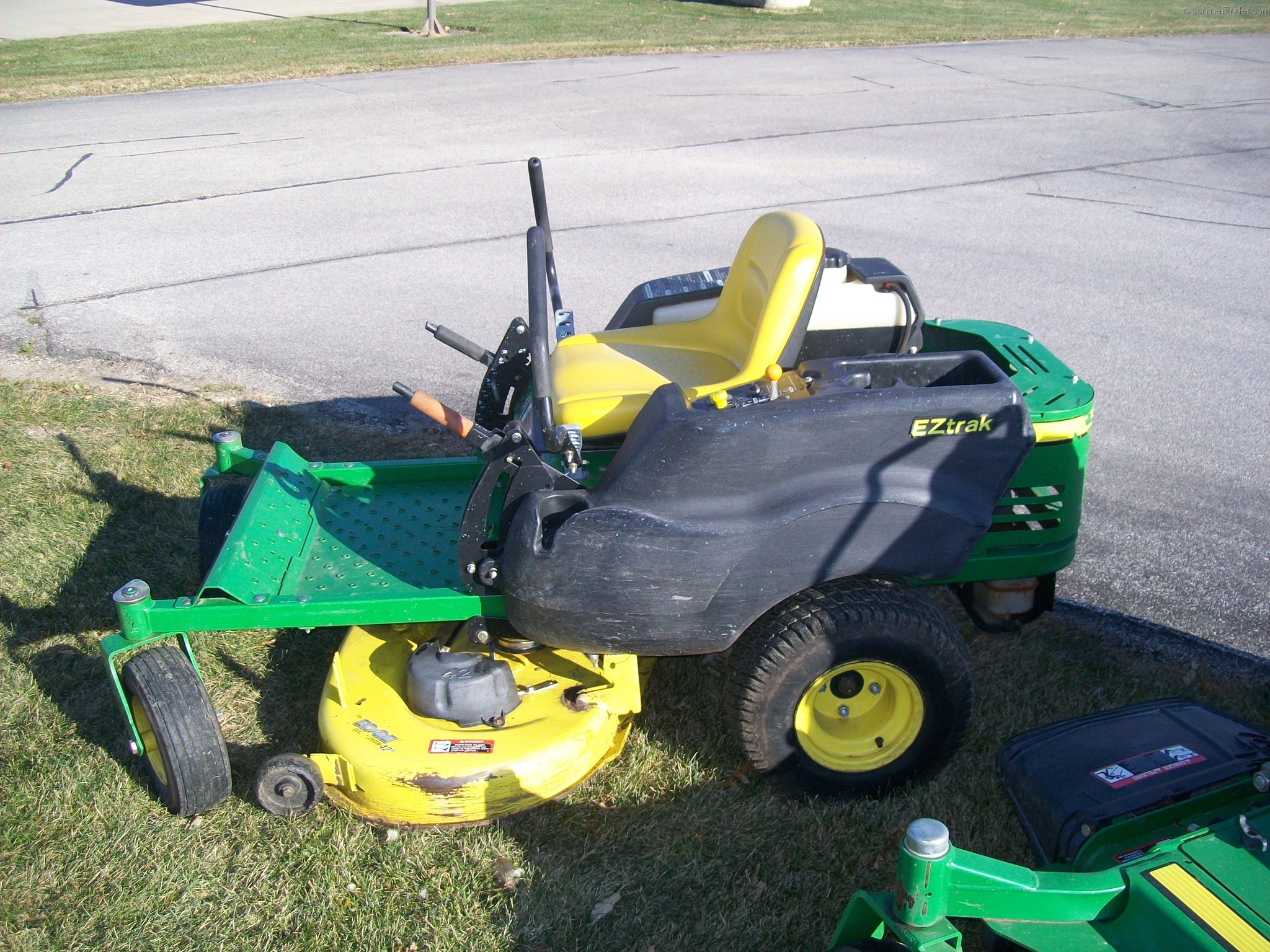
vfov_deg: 41.8
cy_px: 476
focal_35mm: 34
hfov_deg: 54.0
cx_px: 635
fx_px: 1247
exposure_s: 1/640
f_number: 2.7
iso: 64
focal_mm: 6.1
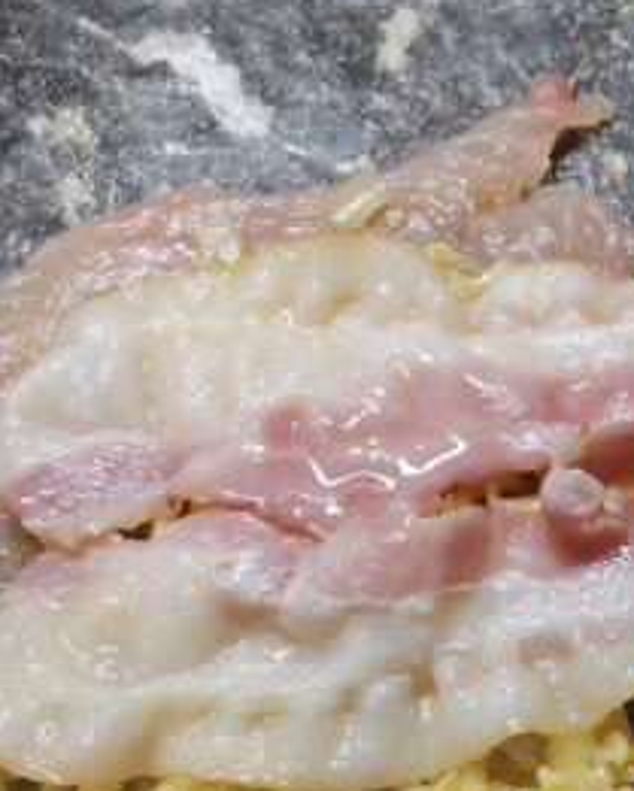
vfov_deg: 27.3
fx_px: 1594
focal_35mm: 68
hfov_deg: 21.5
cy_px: 635
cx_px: 670
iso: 80
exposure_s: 1/60
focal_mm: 4.75
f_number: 1.8
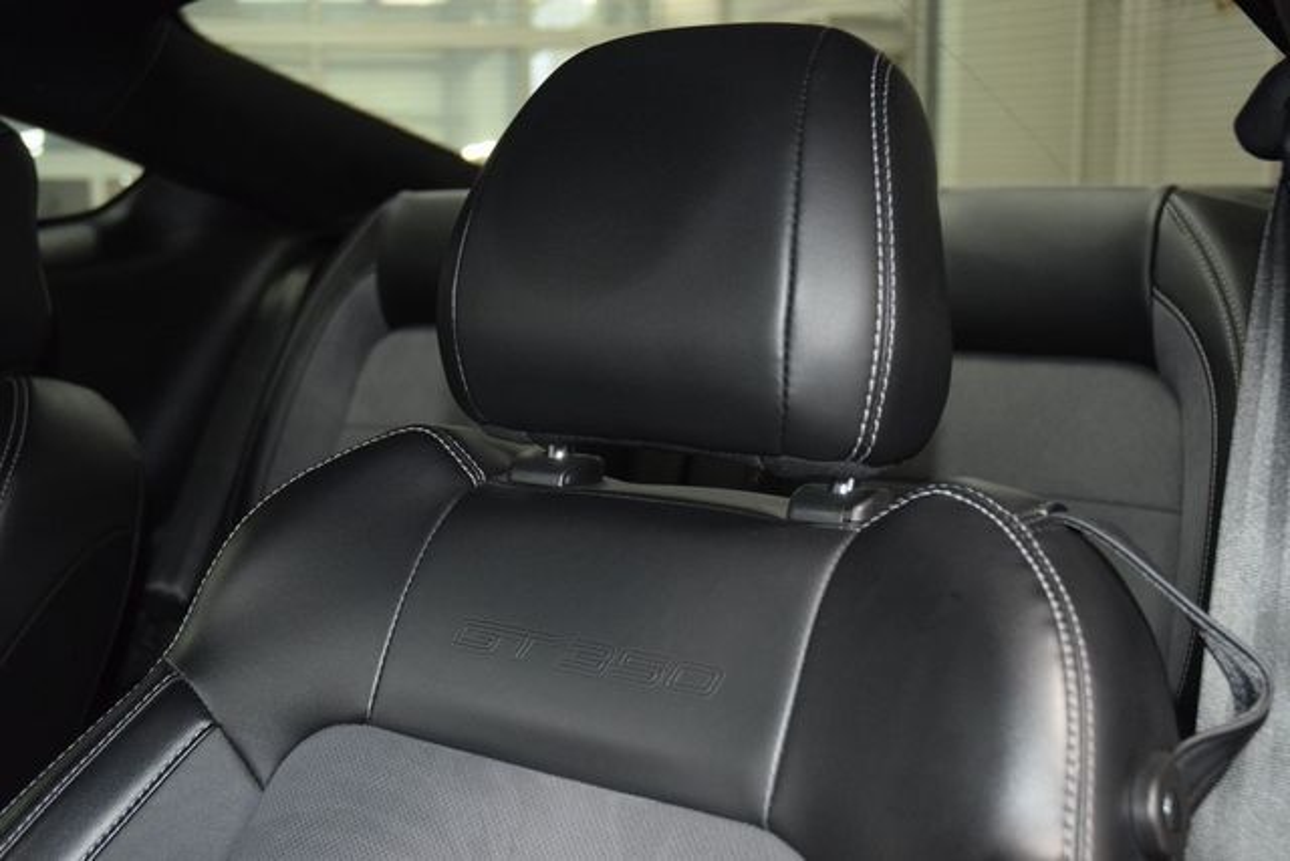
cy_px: 430
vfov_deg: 30.9
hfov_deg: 45.0
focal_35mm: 44
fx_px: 1559
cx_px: 645
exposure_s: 1/50
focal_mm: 29
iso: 2500
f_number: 3.8
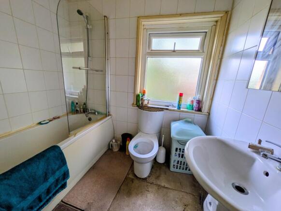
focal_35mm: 14
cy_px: 106
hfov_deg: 102.0
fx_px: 114
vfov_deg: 85.7
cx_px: 140
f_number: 2.2
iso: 67
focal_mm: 1.83
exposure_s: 1/50
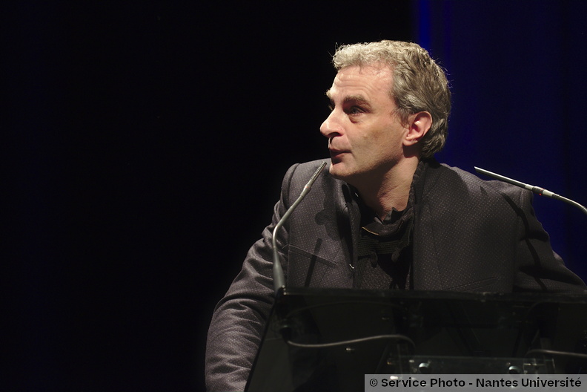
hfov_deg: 15.2
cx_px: 294
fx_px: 2201
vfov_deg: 10.2
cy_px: 196
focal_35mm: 135
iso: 1600
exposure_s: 1/100
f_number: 3.2
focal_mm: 90
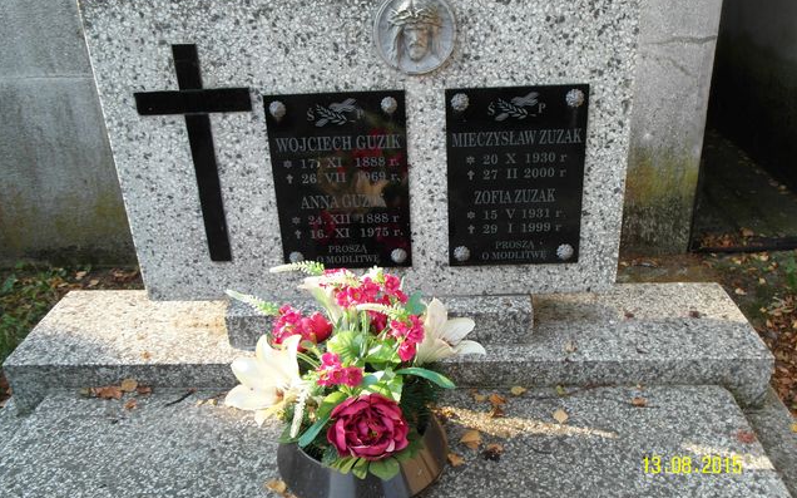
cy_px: 227
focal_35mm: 32
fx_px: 695
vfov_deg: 39.4
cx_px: 397
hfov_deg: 59.7
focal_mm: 6.5
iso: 80
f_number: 3.6
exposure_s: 1/125
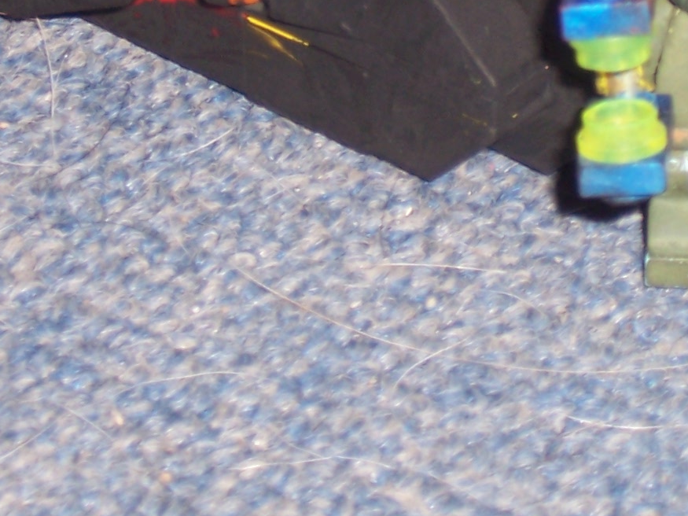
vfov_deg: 6.2
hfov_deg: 8.2
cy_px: 24
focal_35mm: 240
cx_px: 566
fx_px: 4769
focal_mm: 13.5
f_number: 4.1
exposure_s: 1/90
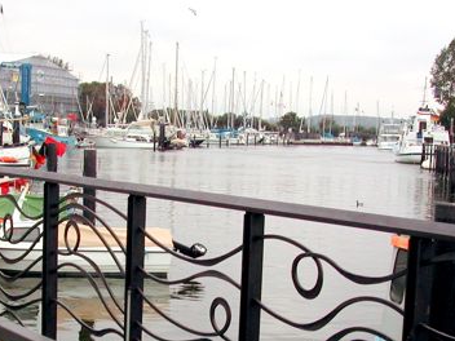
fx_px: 960
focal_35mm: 73
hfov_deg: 26.6
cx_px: 193
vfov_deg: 20.1
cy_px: 243
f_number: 7.6
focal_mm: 8
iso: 100
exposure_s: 1/102
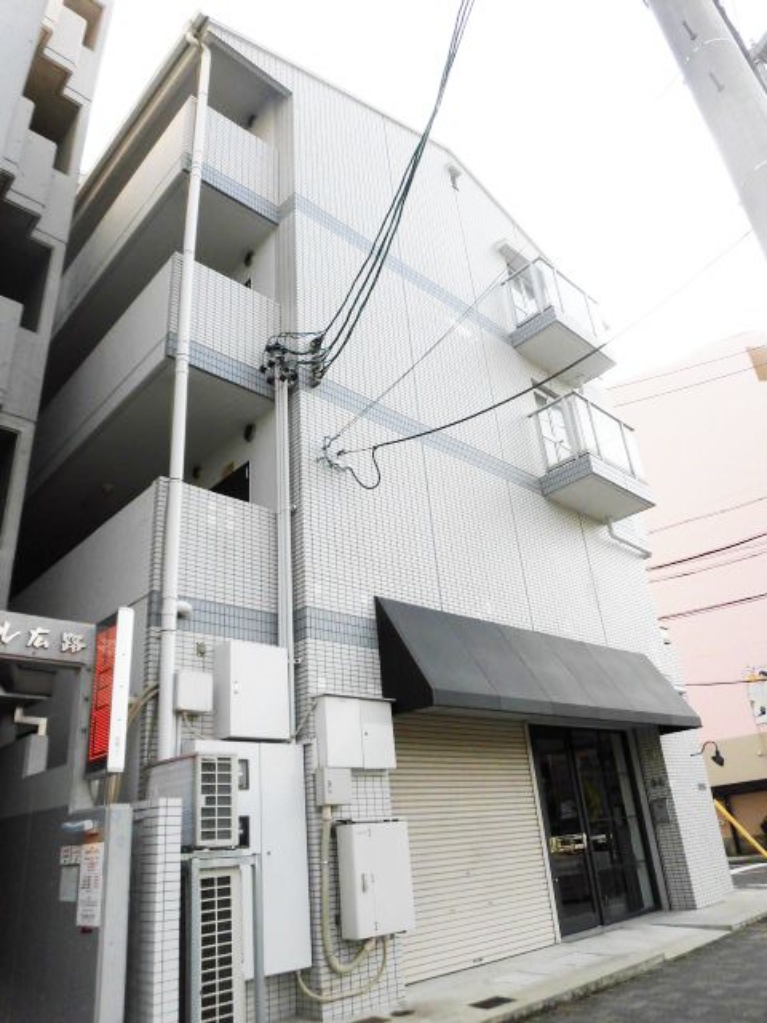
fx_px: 709
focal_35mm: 24
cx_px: 384
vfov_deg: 71.6
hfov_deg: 56.8
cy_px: 512
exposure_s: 1/640
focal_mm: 4.3
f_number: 3.1
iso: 100
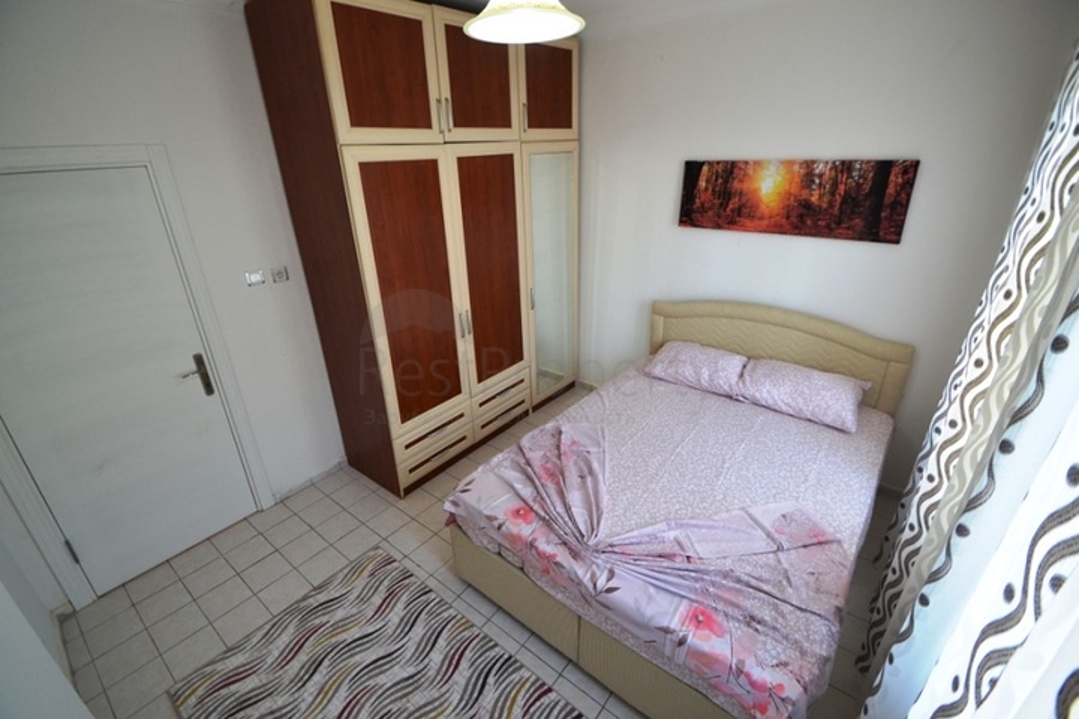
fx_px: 450
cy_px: 360
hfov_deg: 100.4
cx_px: 540
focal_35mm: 15
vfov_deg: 77.3
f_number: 3.5
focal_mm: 10
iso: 500
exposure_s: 1/60
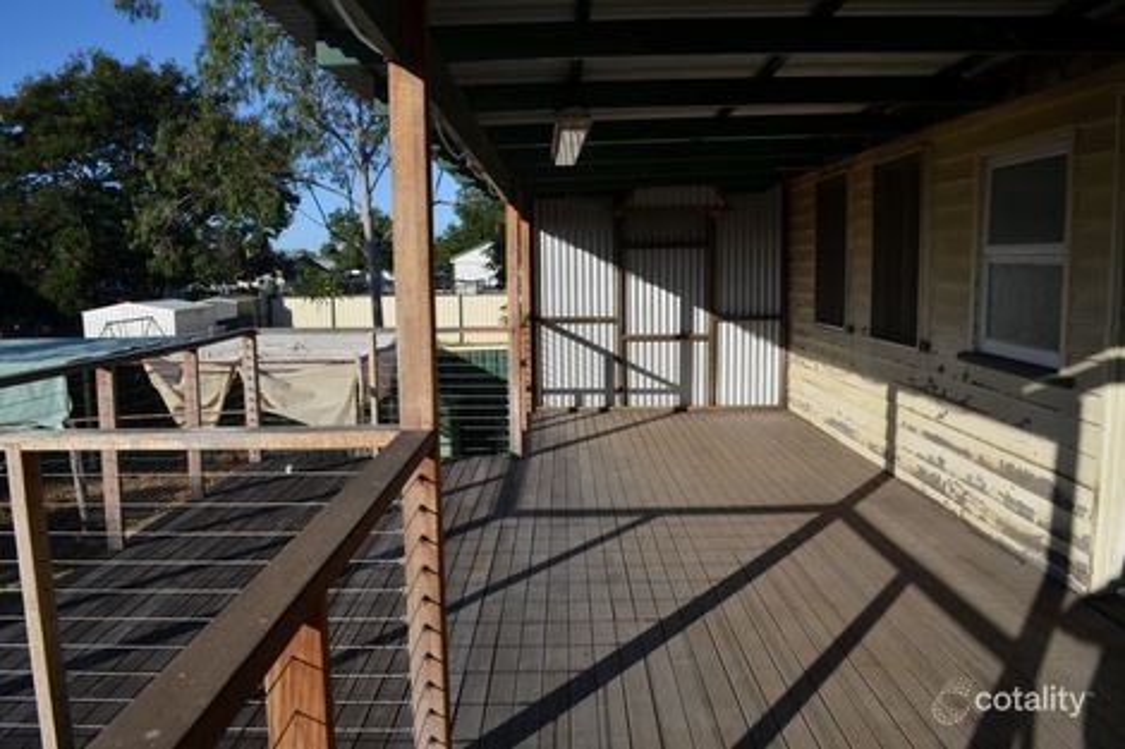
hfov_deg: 67.4
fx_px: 843
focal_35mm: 27
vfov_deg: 47.9
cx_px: 562
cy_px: 374
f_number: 8
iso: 100
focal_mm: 18
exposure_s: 1/250
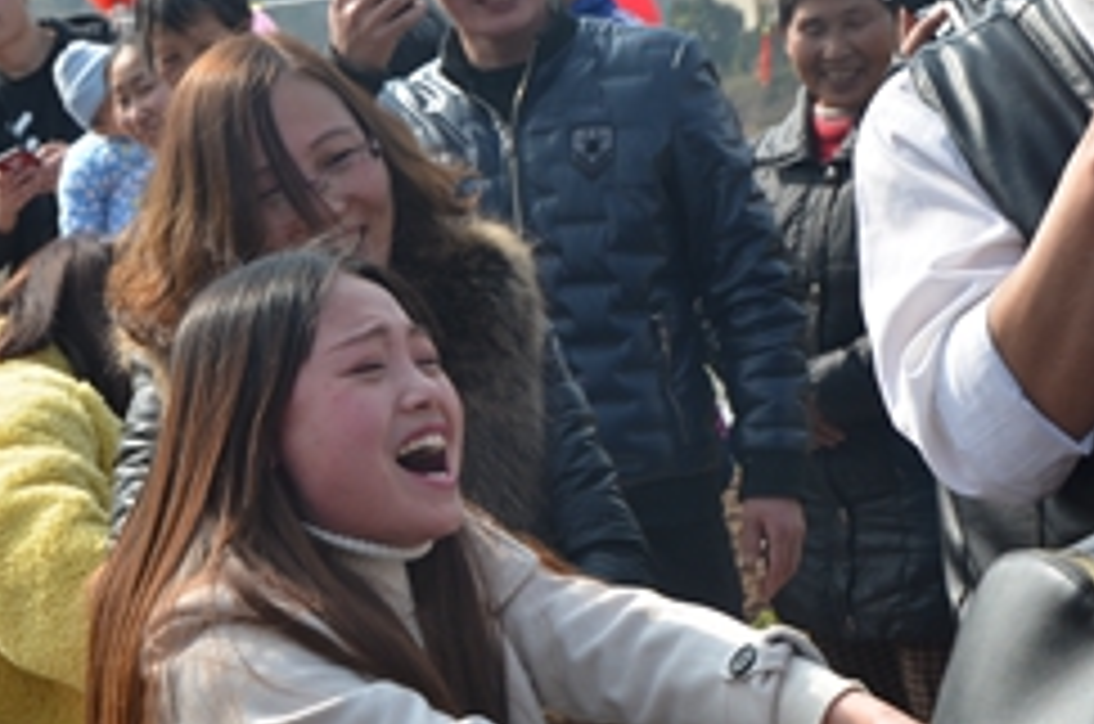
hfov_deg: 19.4
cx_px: 338
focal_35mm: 105
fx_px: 3185
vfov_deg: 12.9
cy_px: 690
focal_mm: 34
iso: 180
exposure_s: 1/250
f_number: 8
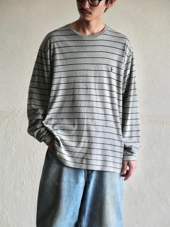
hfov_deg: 13.2
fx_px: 733
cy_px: 114
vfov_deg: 17.6
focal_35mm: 112
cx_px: 85
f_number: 4
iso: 1250
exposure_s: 1/125
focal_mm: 56
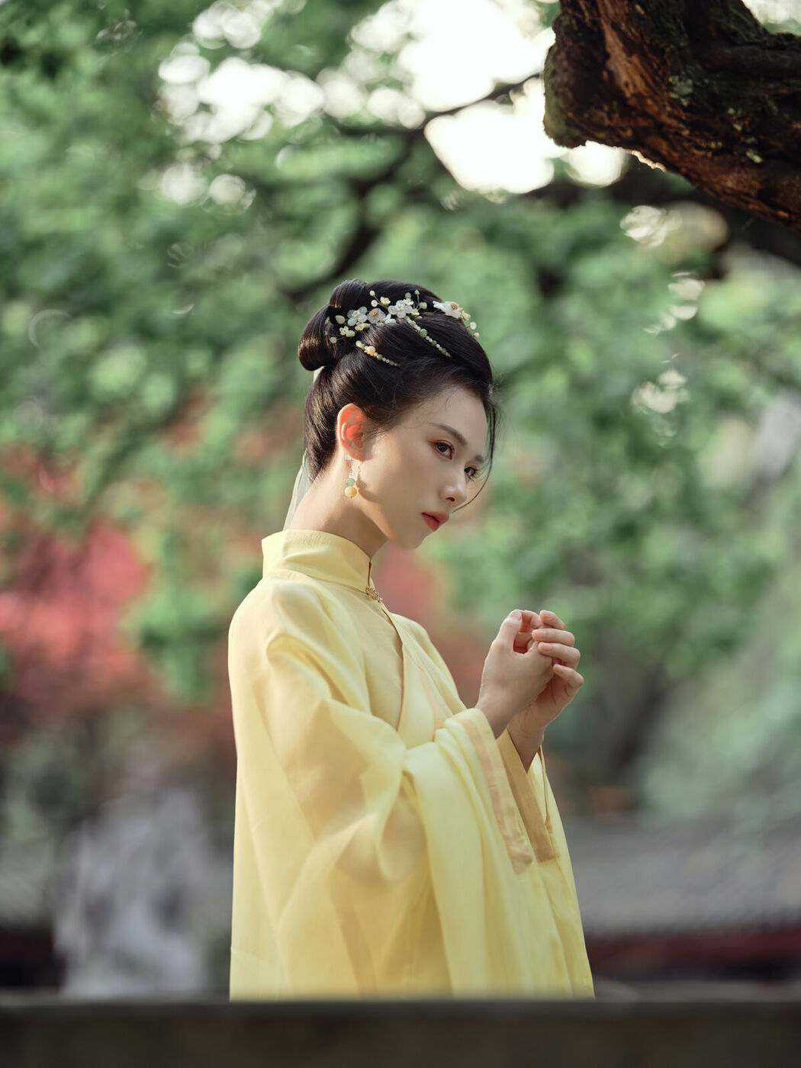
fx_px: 2684
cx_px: 400
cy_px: 534
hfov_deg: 17.0
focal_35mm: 87
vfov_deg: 22.5
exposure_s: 1/400
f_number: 2
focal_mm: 110
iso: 200
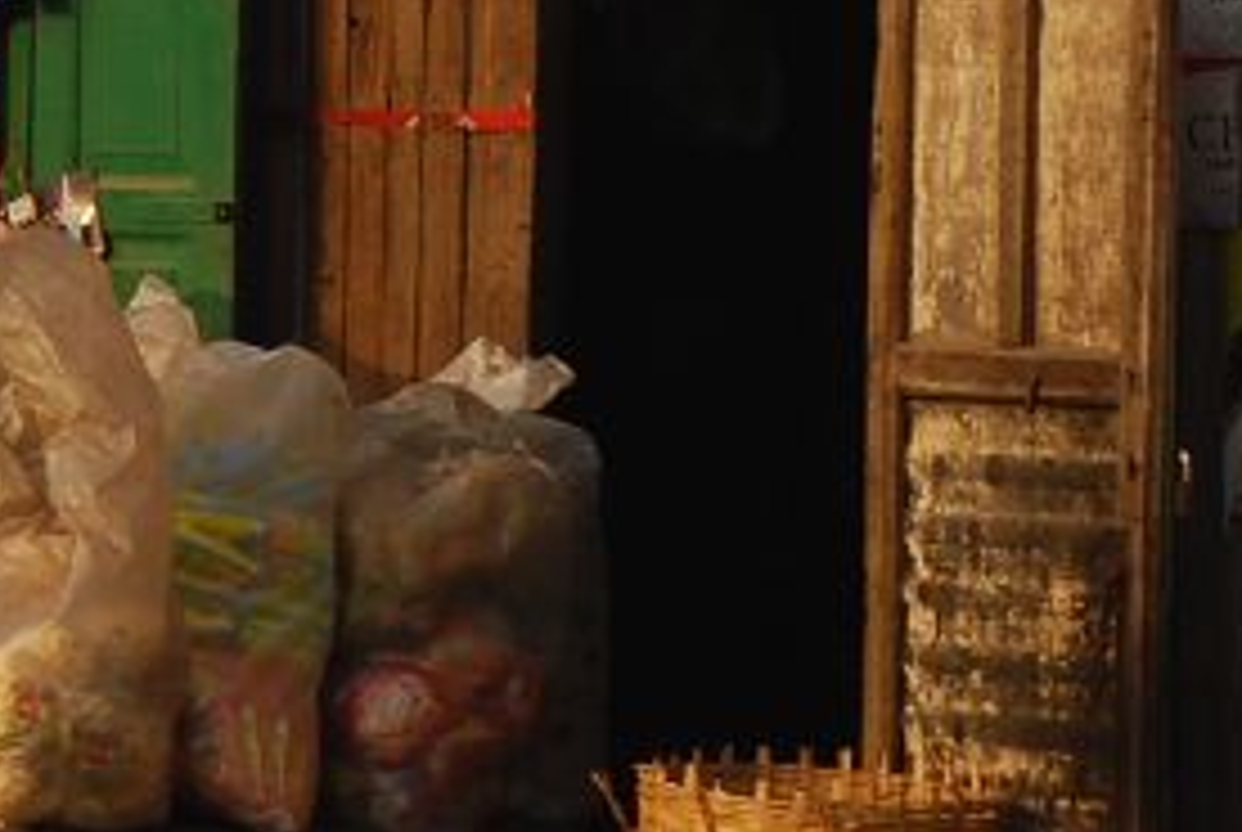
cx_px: -1544
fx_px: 12025
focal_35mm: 348
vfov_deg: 3.9
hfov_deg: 5.7
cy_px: -537
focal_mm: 50
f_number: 9
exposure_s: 1/320
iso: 160
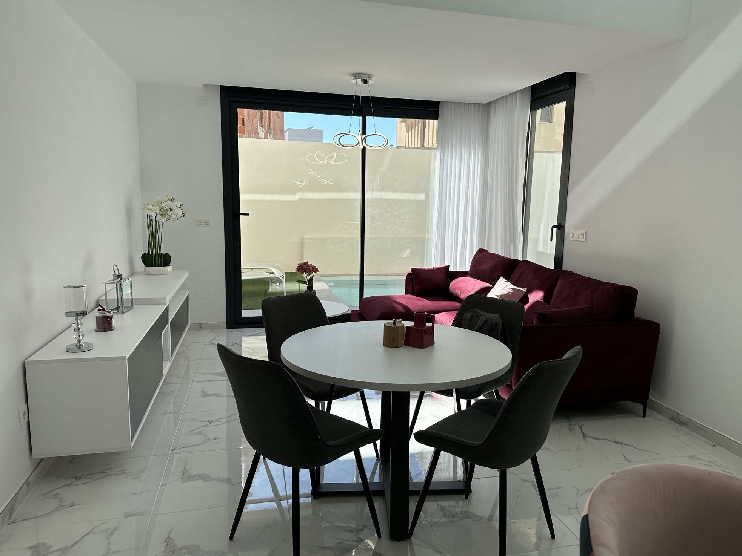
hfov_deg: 69.4
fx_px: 536
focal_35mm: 25
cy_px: 276
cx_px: 386
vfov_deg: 54.9
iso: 80
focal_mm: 6.86
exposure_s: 1/2028
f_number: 1.78
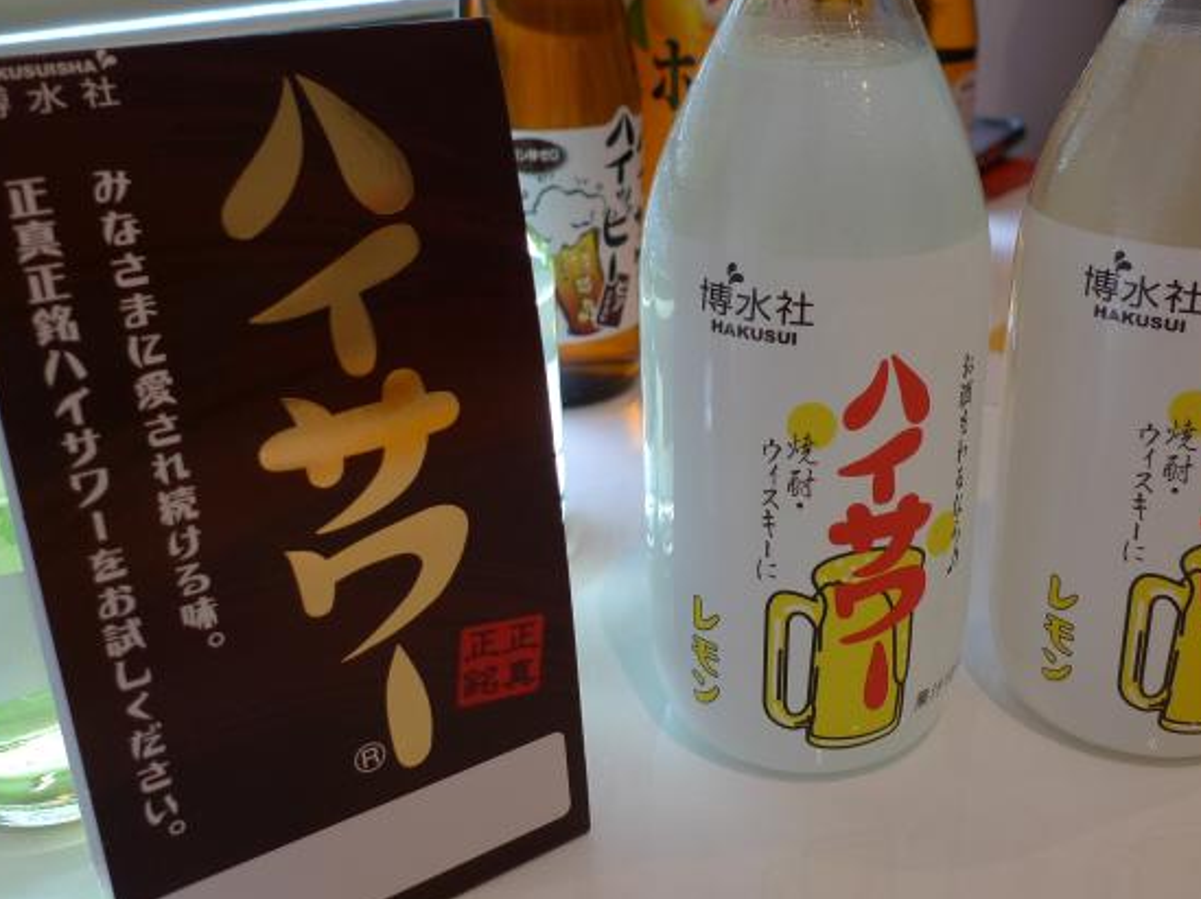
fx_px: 1214
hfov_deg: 52.4
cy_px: 341
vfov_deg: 40.4
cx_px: 709
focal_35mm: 35
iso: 80
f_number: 2
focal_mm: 5.1
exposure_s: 1/80
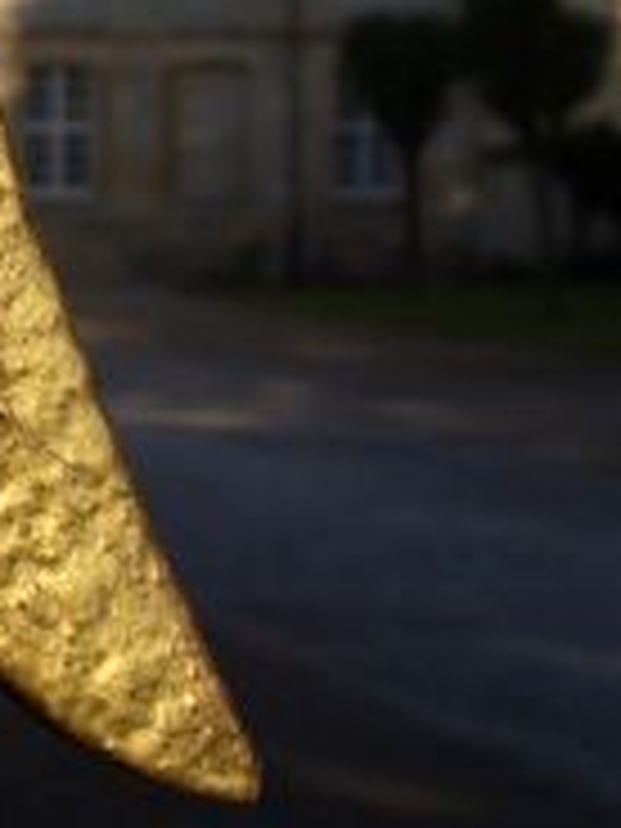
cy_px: 320
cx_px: -279
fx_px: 3827
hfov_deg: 9.1
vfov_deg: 12.3
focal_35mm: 160
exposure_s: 1/400
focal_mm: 8.2
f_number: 5
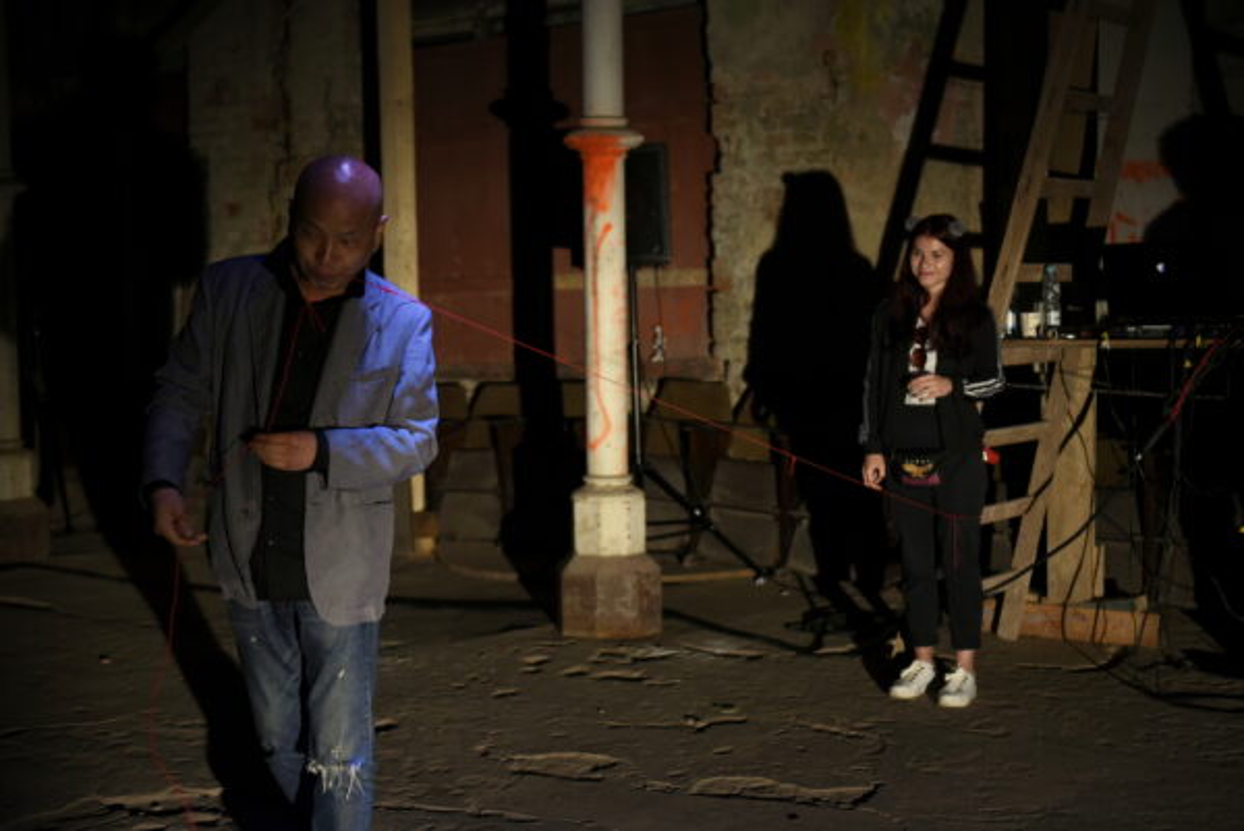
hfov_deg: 39.6
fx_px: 1729
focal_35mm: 50
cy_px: 416
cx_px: 622
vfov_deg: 27.0
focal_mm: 50
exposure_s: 1/125
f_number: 2.8
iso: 1600
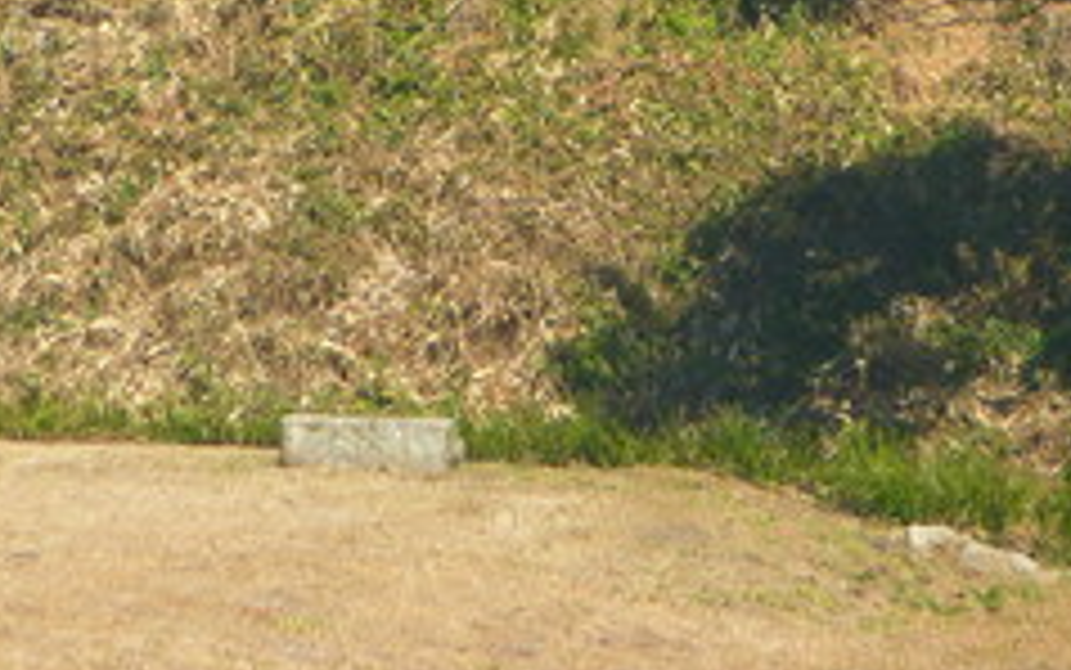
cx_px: 616
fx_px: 8994
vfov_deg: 4.2
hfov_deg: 6.8
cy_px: -400
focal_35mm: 308
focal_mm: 19.2
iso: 80
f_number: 5.7
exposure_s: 1/160
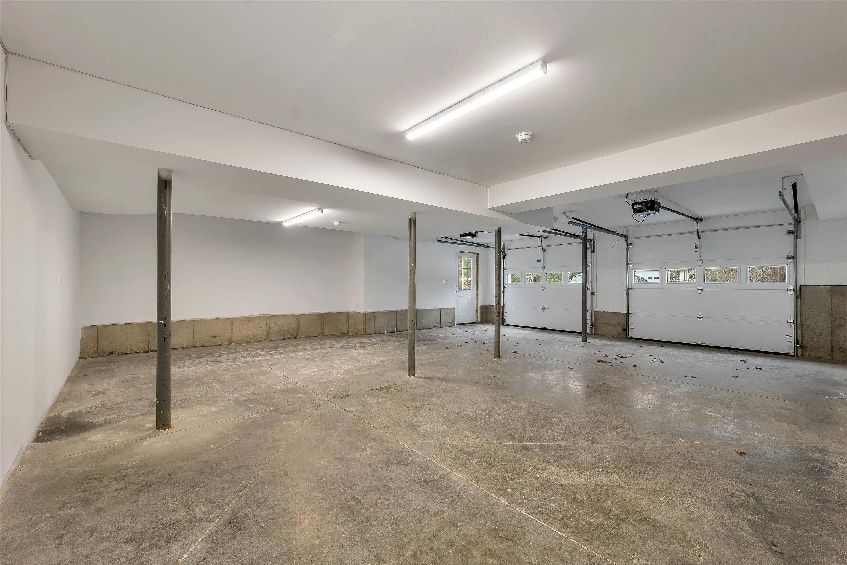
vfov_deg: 81.2
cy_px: 282
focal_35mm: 14
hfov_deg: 104.2
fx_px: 329
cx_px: 424
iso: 400
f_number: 8
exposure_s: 1/8
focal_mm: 14
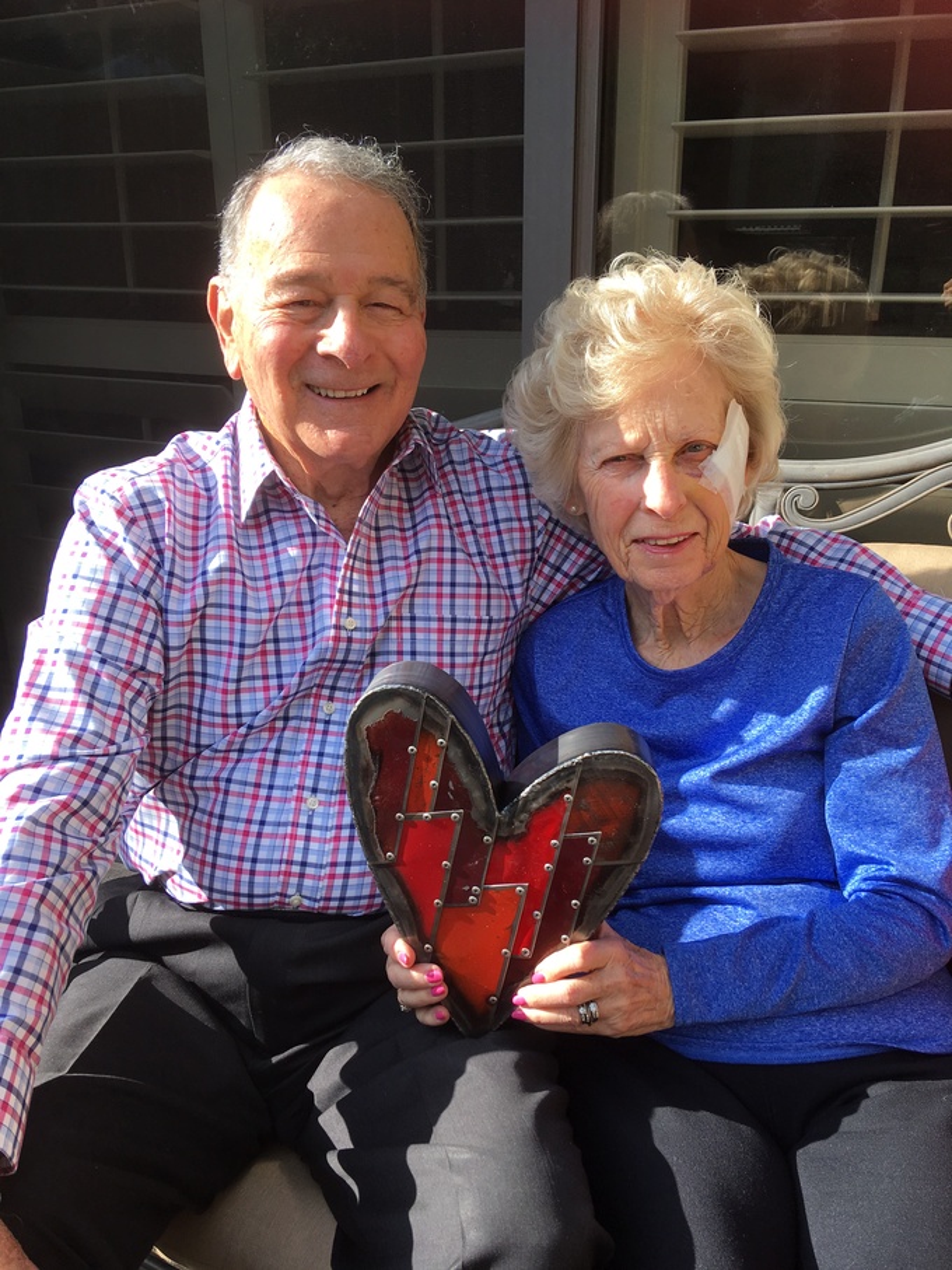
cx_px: 476
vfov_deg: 61.7
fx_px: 1064
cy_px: 635
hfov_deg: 48.2
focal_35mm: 29
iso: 25
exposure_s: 1/475
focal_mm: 4.15
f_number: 2.2
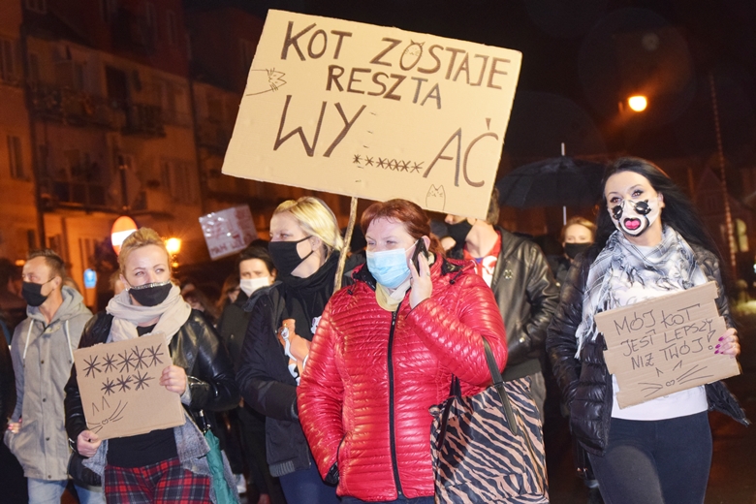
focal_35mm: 82
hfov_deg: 24.6
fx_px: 1732
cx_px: 378
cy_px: 252
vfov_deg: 16.6
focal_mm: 55
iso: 2000
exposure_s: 1/60
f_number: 4
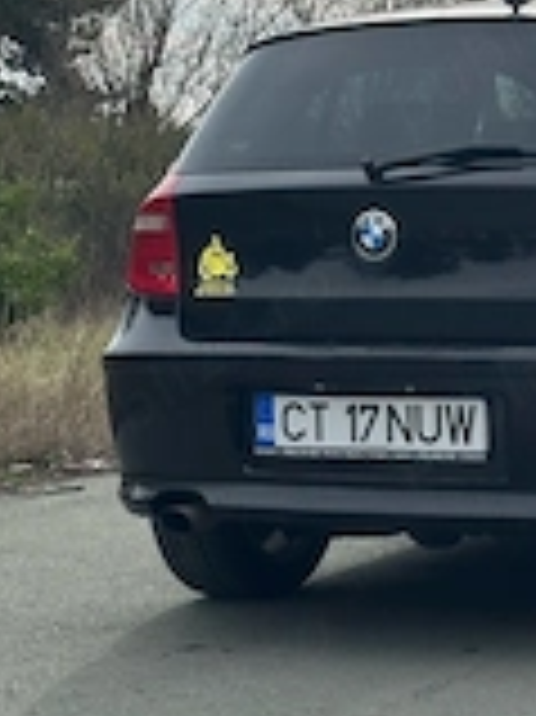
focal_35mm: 121
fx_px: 2501
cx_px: 626
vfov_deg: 16.3
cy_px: 428
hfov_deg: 12.0
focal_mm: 6.86
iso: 64
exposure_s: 1/2532
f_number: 1.78
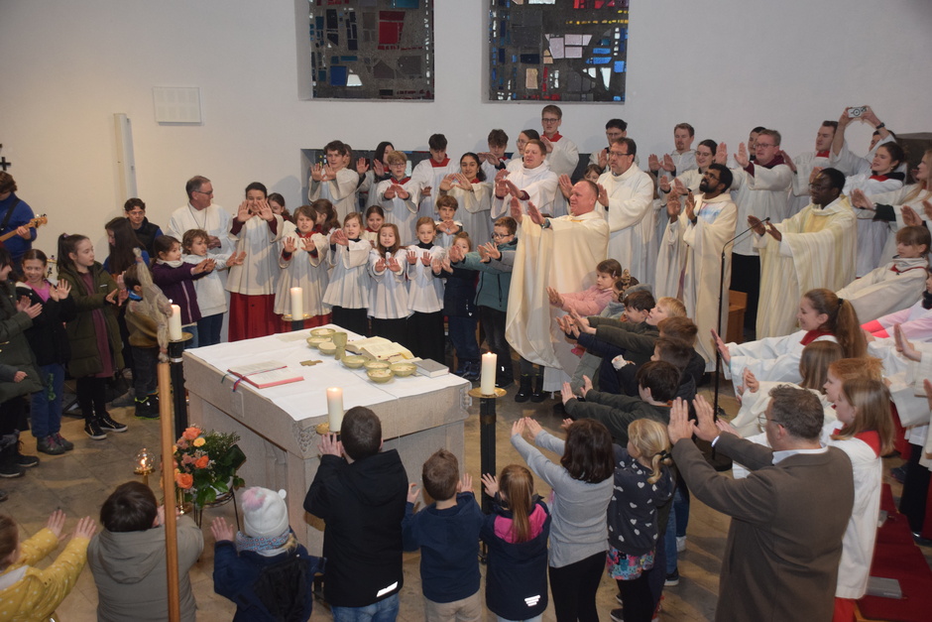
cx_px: 466
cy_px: 311
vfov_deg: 29.0
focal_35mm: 46
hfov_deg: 42.3
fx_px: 1204
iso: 1600
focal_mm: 31
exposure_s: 1/125
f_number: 5
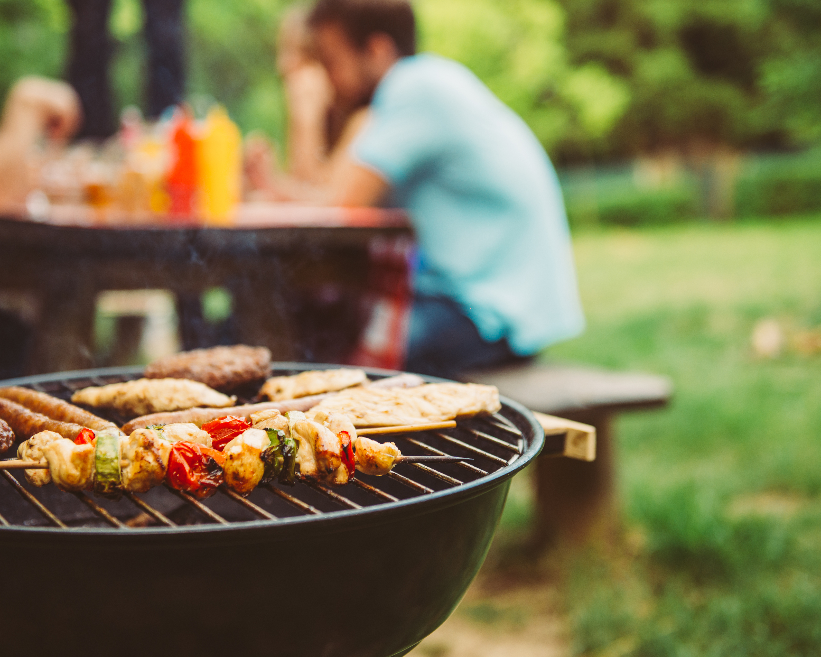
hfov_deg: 31.9
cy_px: 329
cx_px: 381
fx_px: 1434
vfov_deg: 25.8
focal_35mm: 59
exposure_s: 1/160
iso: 400
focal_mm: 52
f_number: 2.8
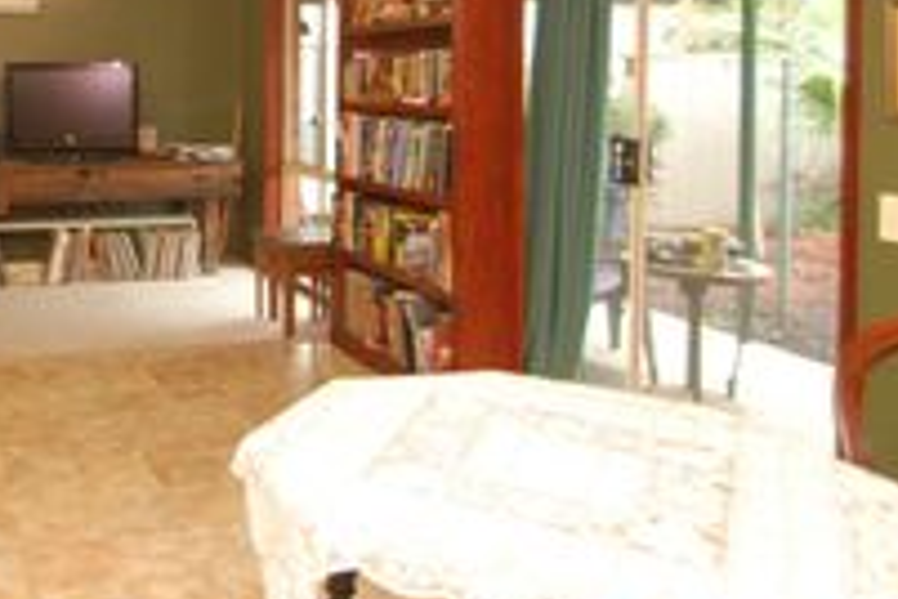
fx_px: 873
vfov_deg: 35.9
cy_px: 78
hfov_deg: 49.9
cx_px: 134
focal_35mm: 35
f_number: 4
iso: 1000
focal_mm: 10
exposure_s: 1/60
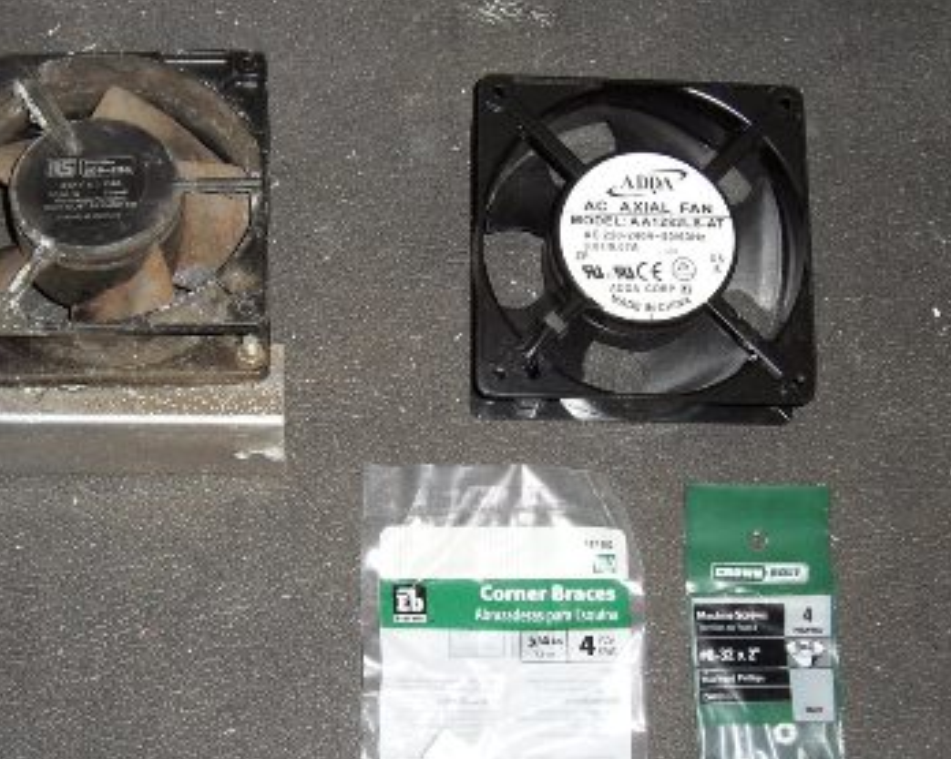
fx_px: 1378
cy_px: 442
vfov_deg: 30.8
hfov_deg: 37.9
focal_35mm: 49
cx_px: 391
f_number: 3.7
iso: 200
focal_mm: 7
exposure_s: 1/45
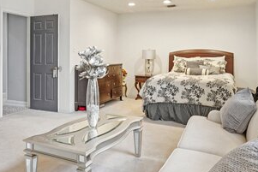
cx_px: 119
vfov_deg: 37.4
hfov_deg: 54.3
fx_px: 251
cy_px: 57
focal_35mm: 35
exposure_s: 1/6
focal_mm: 16.5
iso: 400
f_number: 8
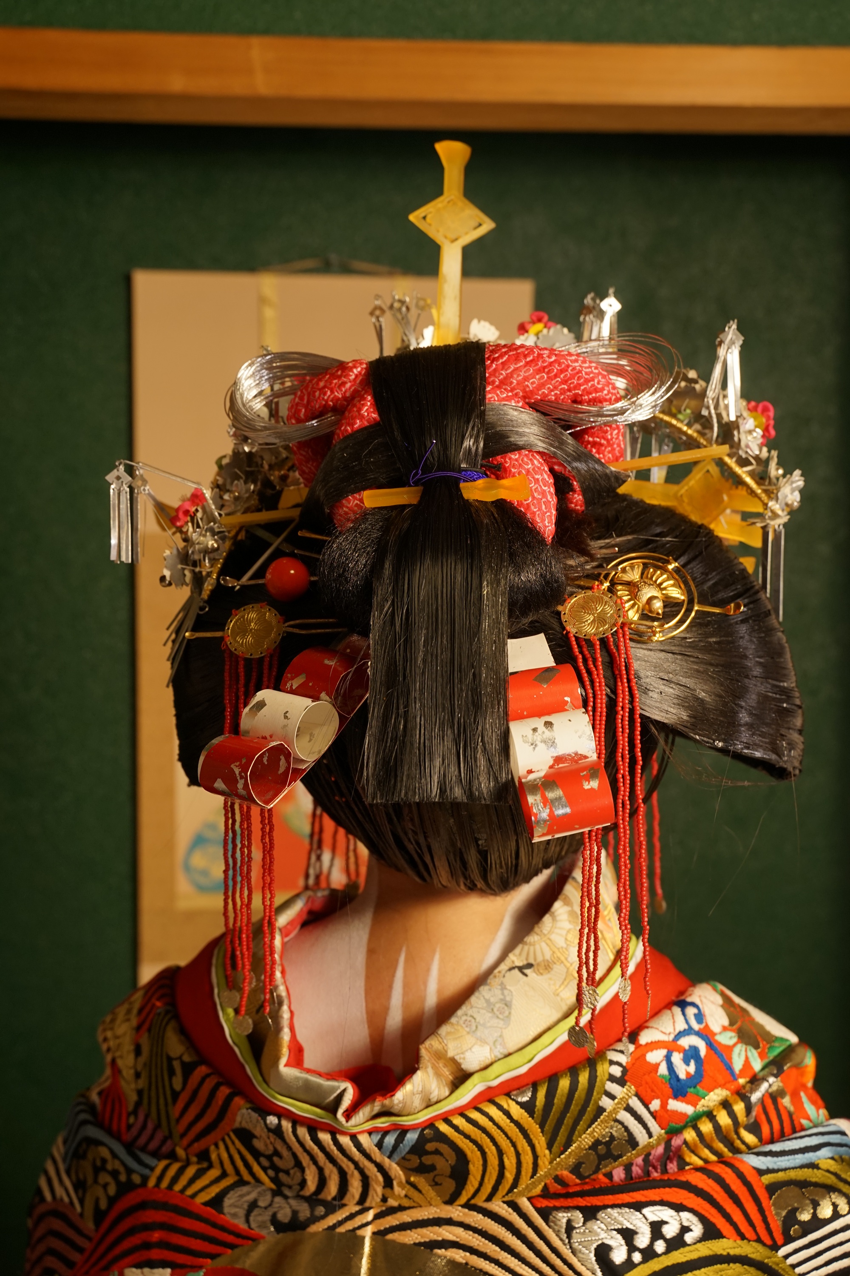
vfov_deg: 46.4
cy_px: 638
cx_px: 425
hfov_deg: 31.9
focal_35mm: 42
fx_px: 1487
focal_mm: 42
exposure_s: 1/80
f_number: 5.6
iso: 500
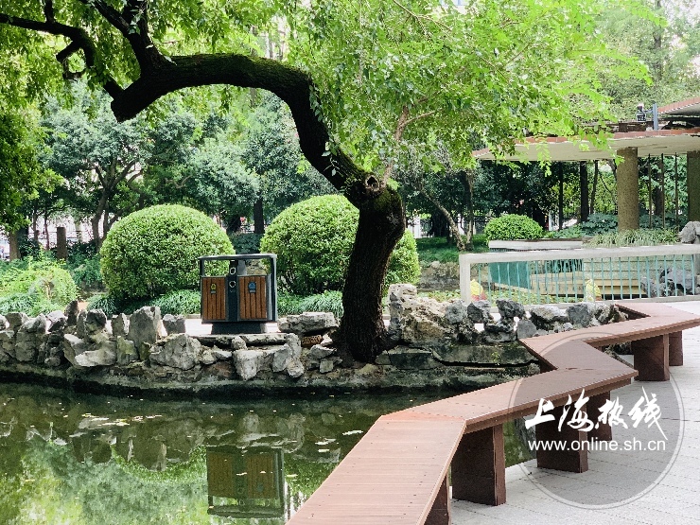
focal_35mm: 52
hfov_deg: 36.8
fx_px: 1052
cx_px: 350
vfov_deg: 28.0
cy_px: 262
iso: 100
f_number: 2.4
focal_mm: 6
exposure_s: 1/122
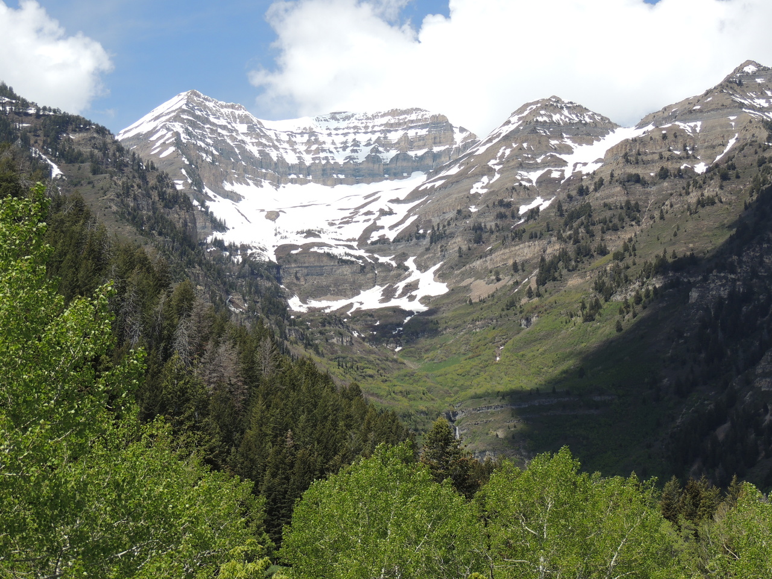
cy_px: 290
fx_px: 1227
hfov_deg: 34.9
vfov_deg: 26.6
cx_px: 386
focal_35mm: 55
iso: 100
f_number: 3.7
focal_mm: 9.8
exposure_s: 1/1000
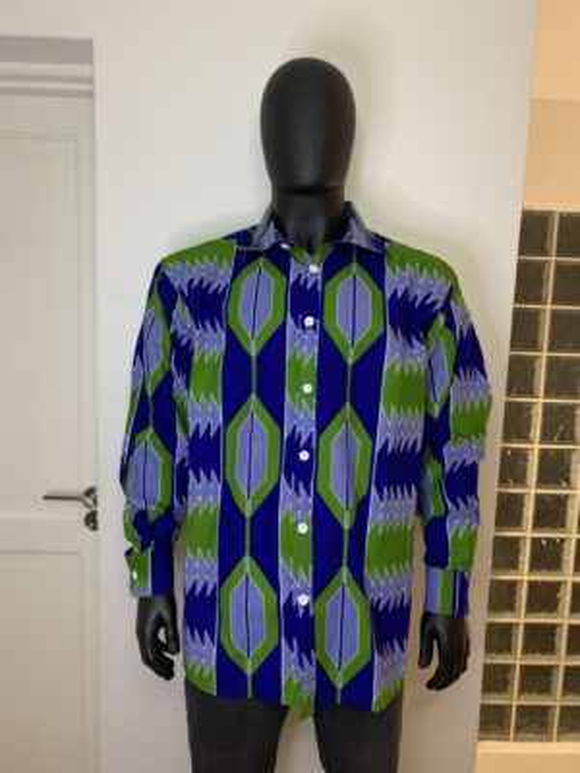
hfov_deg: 53.1
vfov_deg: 67.3
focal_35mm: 26
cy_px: 386
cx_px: 290
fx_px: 581
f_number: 1.8
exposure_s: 1/60
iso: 320
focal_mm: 4.25
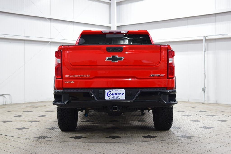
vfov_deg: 26.5
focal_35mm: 51
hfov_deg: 38.9
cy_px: 77
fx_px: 327
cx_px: 116
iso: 800
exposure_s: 1/15
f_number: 6.3
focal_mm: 34
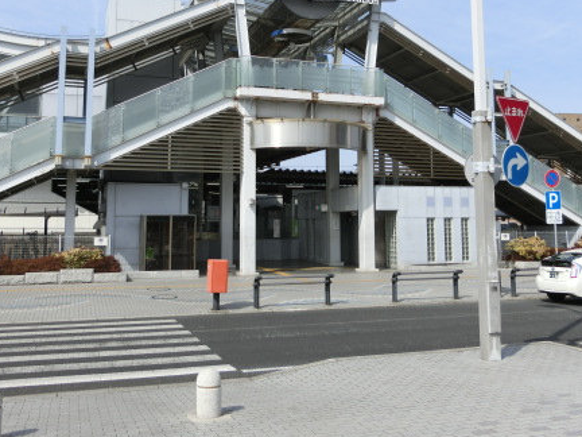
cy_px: 148
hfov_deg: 50.1
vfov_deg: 38.3
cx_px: 286
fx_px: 622
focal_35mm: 37
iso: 80
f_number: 7
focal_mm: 4.5
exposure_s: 1/250
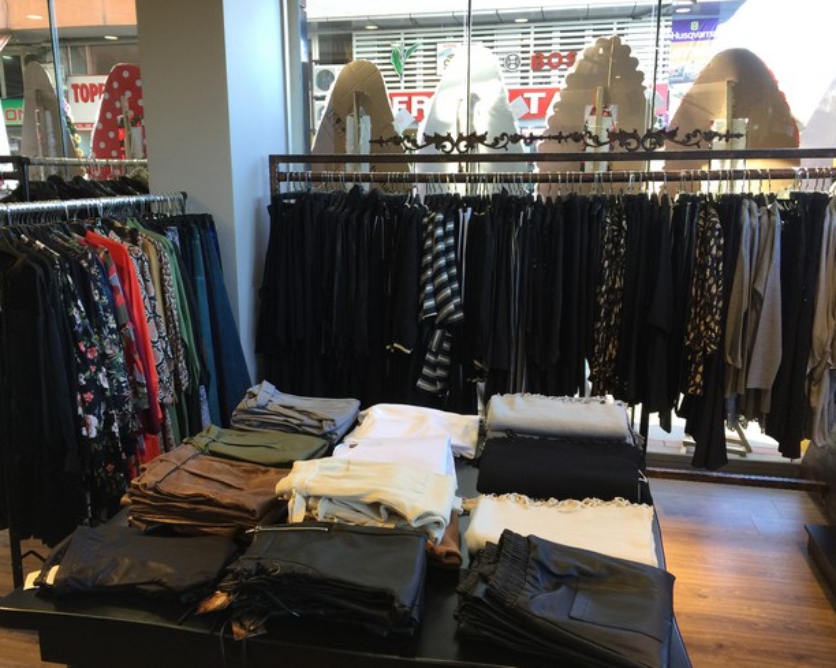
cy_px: 329
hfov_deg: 57.2
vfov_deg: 47.1
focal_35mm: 31
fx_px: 767
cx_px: 400
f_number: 2.2
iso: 32
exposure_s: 1/33
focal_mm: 4.15
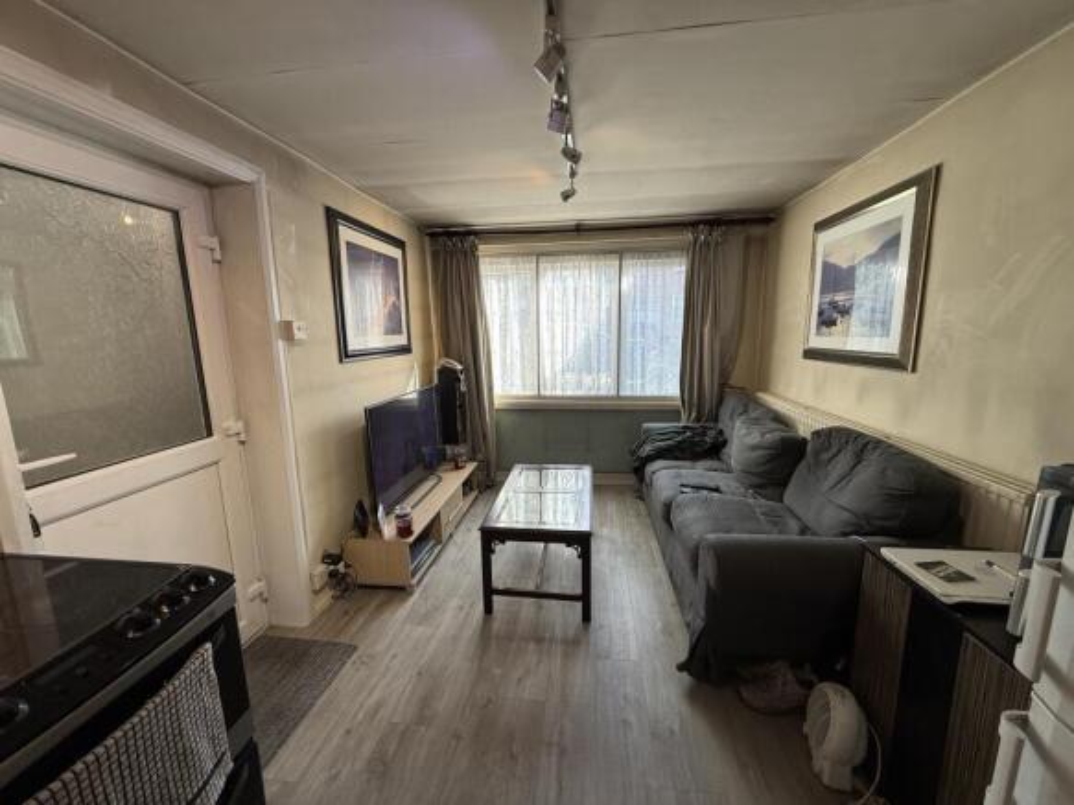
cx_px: 537
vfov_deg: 85.7
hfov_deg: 102.1
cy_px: 402
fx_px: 434
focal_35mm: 14
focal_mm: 2.22
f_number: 2.2
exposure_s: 1/100
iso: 64
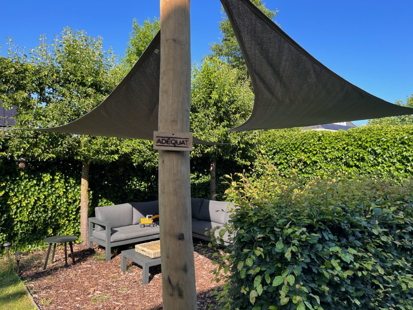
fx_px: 310
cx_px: 206
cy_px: 155
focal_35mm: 26
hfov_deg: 67.3
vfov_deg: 53.1
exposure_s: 1/680
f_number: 1.6
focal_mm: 5.1
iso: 50
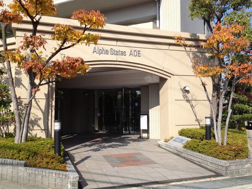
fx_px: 255
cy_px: 94
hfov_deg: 52.6
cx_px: 126
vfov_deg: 40.7
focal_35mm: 35
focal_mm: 4.28
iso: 50
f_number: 2.4
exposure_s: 1/1200
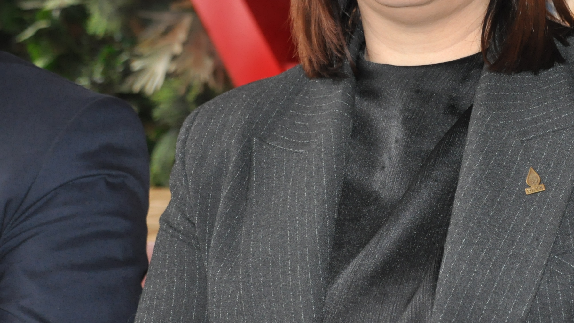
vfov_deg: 8.9
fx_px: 2054
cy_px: -3
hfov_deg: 15.8
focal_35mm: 135
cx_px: 431
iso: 800
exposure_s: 1/60
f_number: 4.5
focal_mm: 48
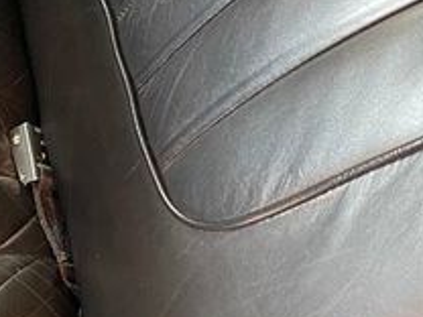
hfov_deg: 22.4
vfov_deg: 18.3
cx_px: -89
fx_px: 978
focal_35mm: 80
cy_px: 85
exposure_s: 1/39
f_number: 1.6
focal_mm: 5.1
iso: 640
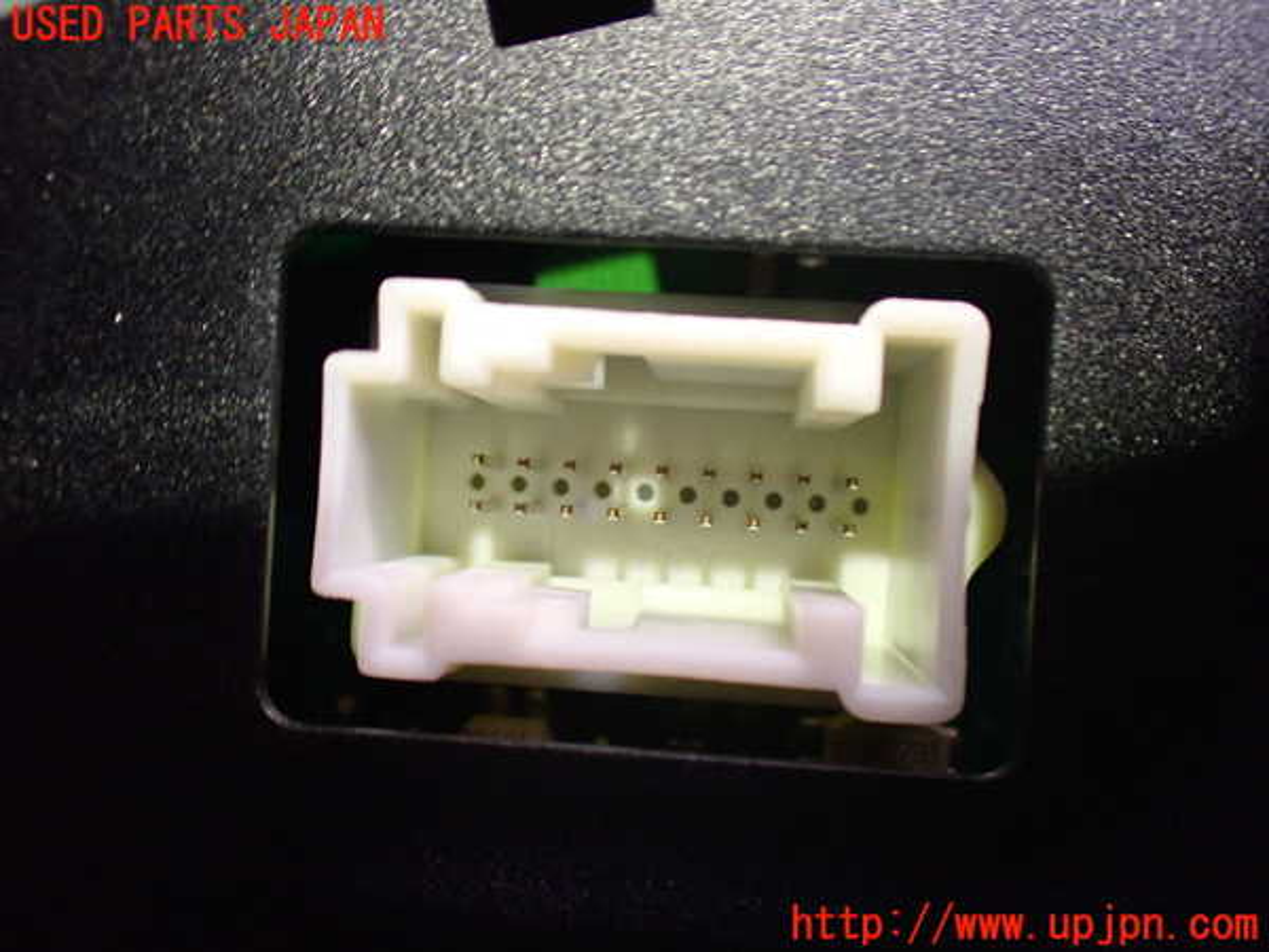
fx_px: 1100
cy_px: 476
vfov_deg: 46.8
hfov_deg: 60.0
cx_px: 634
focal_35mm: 30
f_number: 2.3
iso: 1000
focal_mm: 5.4
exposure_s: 1/30
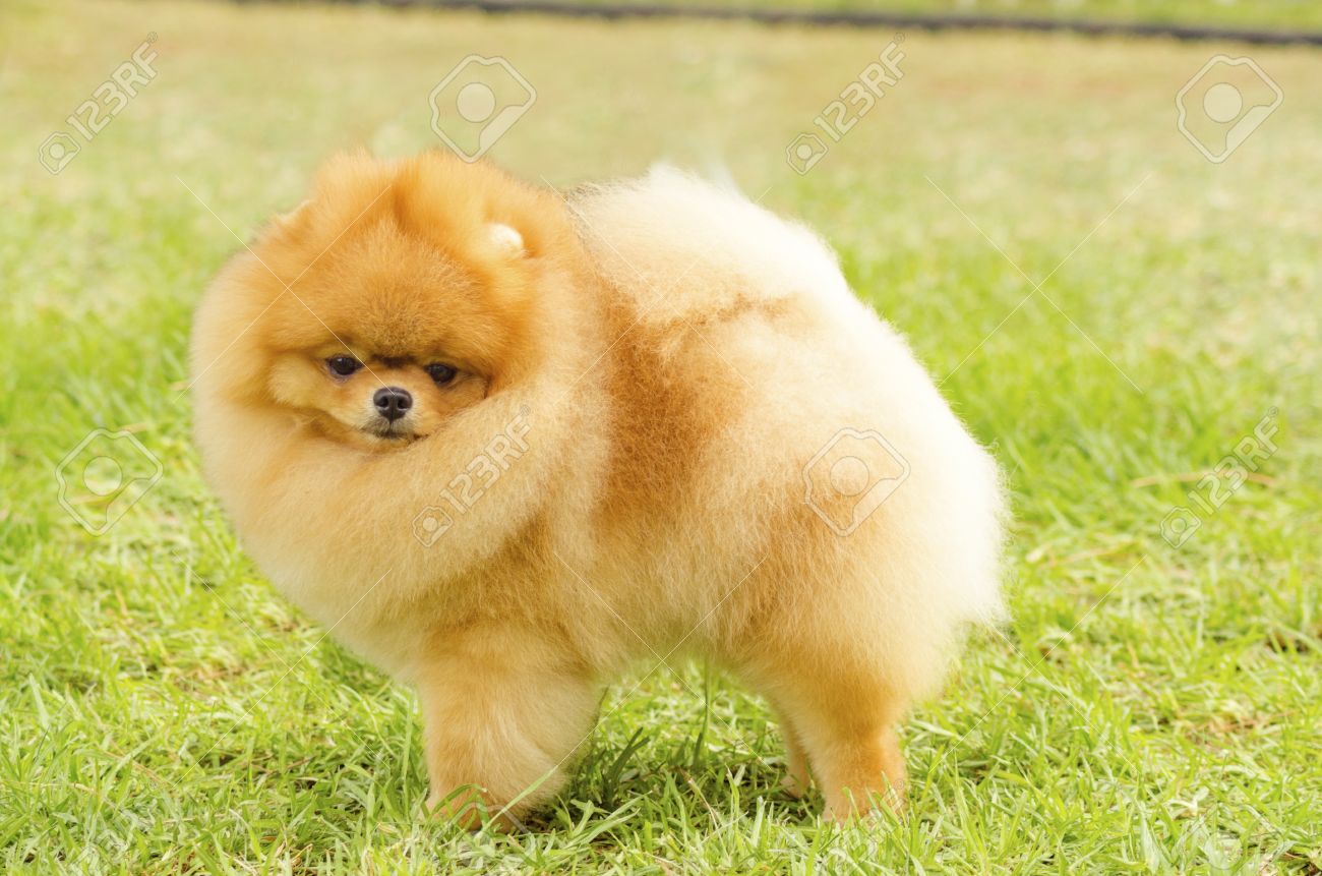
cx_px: 661
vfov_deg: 13.0
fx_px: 3848
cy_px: 438
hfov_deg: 19.5
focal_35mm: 105
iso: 400
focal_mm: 70
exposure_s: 1/320
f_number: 5
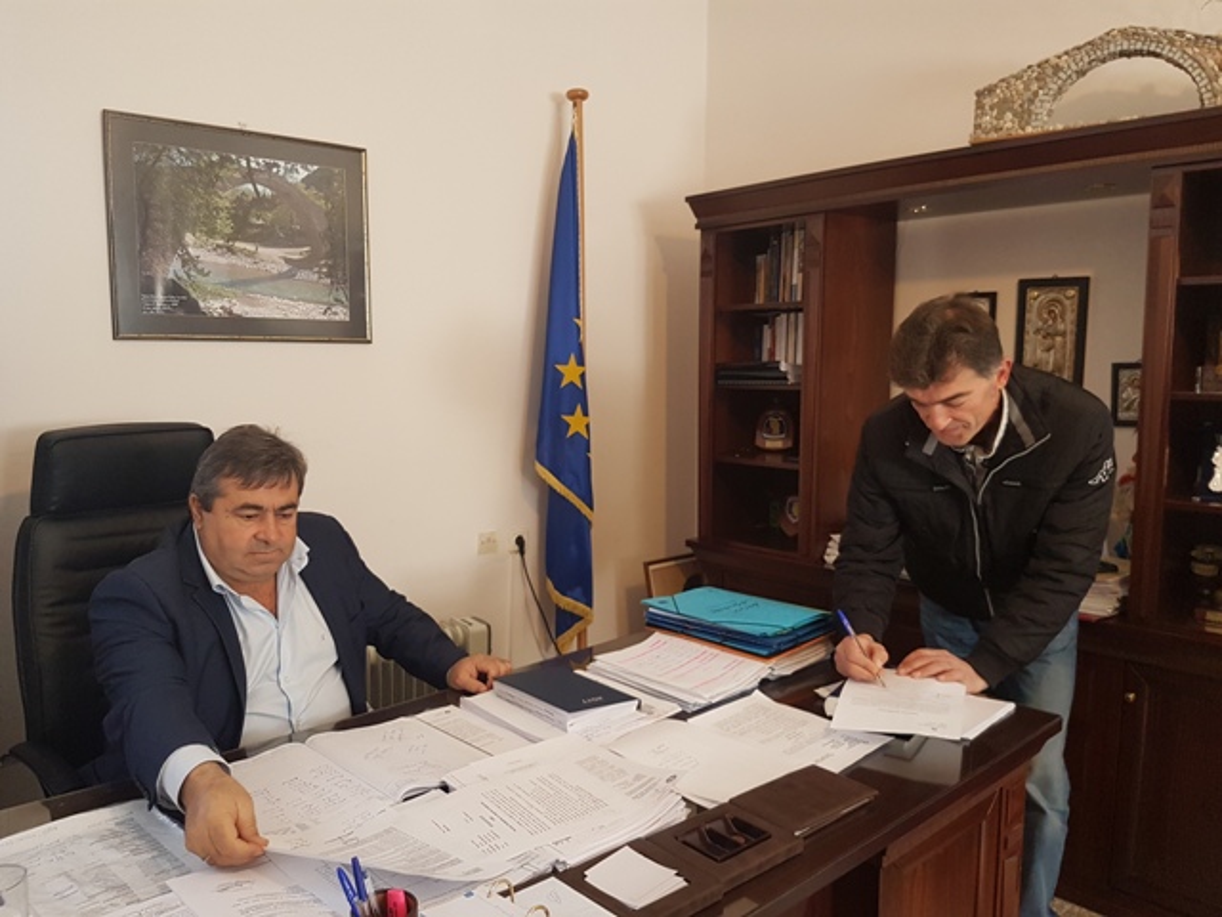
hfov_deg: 67.3
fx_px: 918
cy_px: 458
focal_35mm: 26
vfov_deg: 53.1
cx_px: 611
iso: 160
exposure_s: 1/50
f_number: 1.7
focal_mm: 4.2
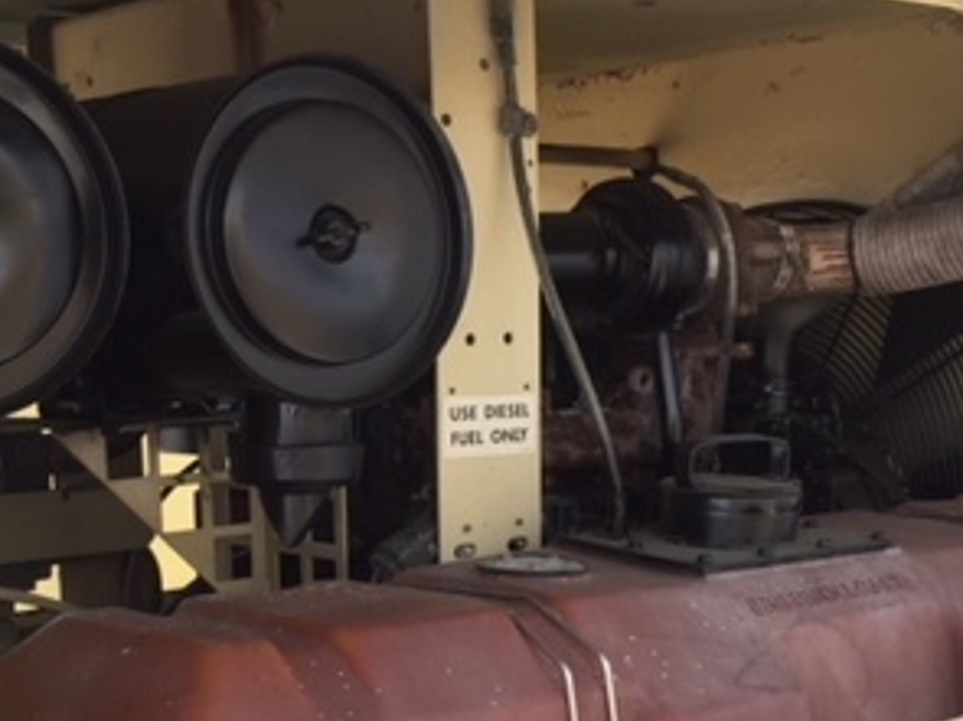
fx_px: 1752
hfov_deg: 30.7
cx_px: 539
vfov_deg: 23.1
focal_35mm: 63
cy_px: 502
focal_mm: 4.15
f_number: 2.2
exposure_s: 1/408
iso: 32
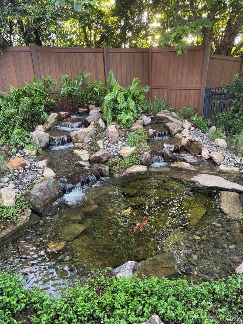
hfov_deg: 56.8
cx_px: 122
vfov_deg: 71.6
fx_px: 225
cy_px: 162
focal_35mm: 24
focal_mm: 6.76
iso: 200
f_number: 1.78
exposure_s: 1/121
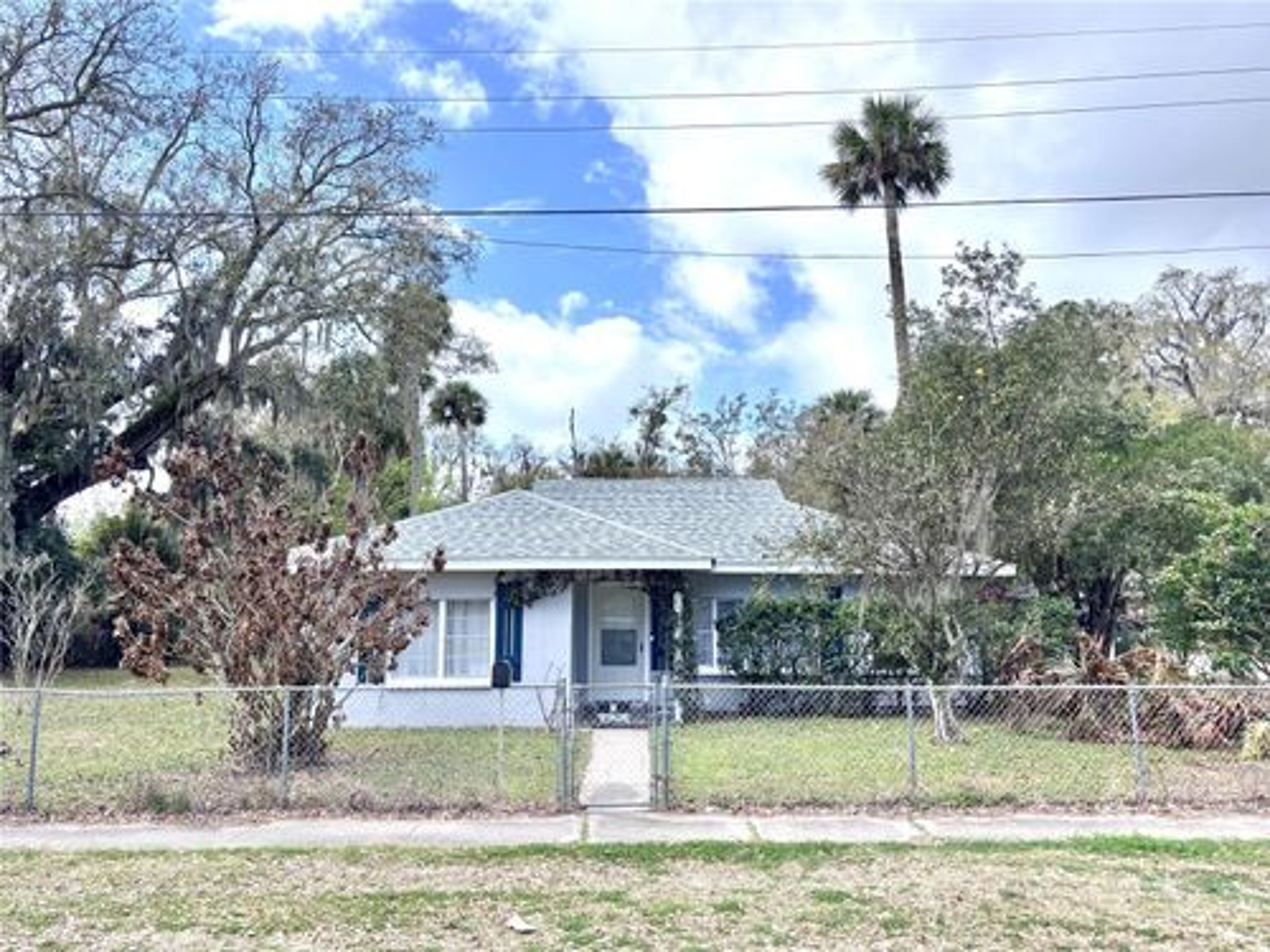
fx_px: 954
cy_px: 476
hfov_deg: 67.3
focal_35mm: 26
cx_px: 635
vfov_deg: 53.1
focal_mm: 5.96
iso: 50
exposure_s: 1/3205
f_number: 1.6
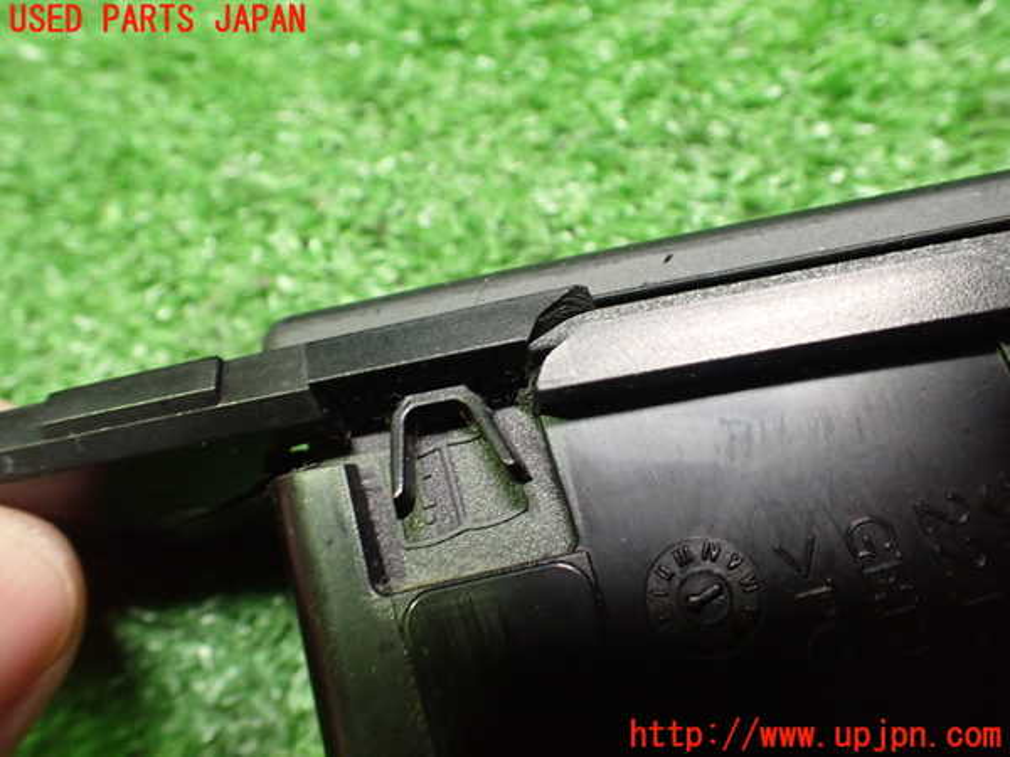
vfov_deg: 46.8
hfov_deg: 60.0
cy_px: 378
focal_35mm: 30
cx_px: 505
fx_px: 875
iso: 1000
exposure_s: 1/30
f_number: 2.3
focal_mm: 5.4
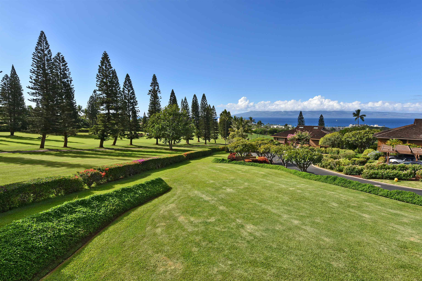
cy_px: 140
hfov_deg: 84.0
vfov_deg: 62.0
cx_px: 211
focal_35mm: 20
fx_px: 234
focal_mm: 20
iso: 100
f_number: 11
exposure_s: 1/200
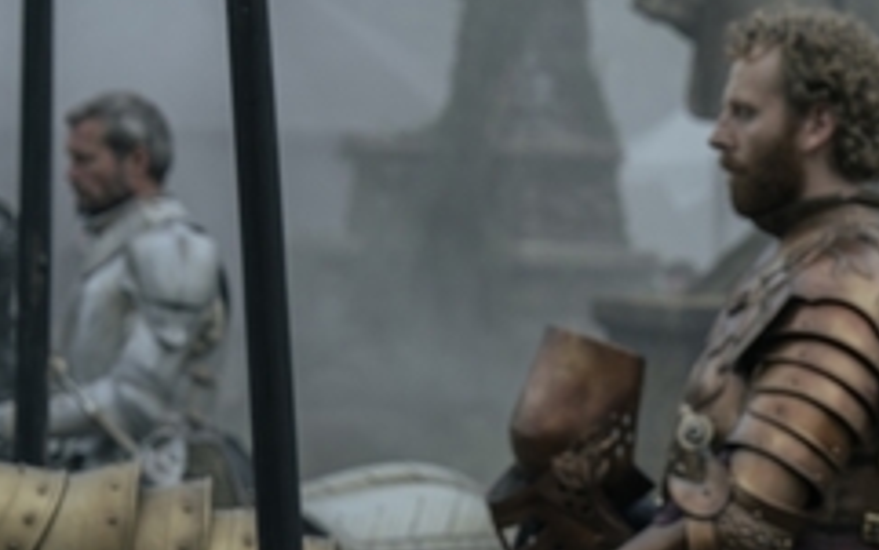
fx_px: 4075
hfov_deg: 12.1
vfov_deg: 7.7
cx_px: 990
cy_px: 572
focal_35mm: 170
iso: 1600
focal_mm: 66
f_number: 5
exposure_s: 1/320
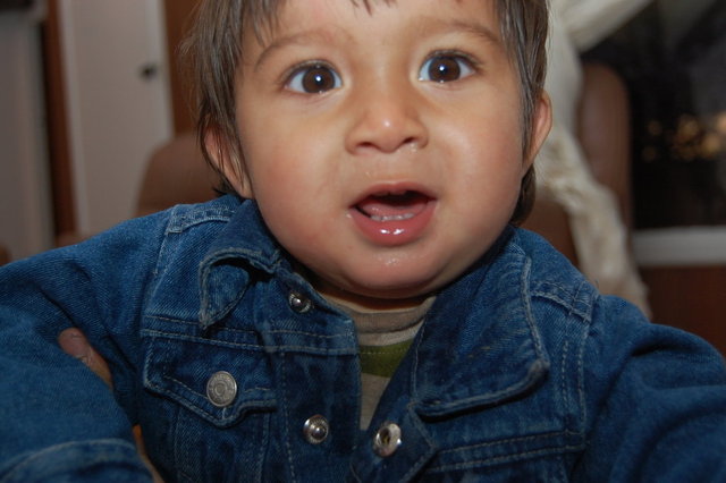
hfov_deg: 43.6
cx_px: 363
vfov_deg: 29.8
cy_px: 242
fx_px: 907
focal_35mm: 45
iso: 400
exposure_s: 1/60
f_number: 4.2
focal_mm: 30
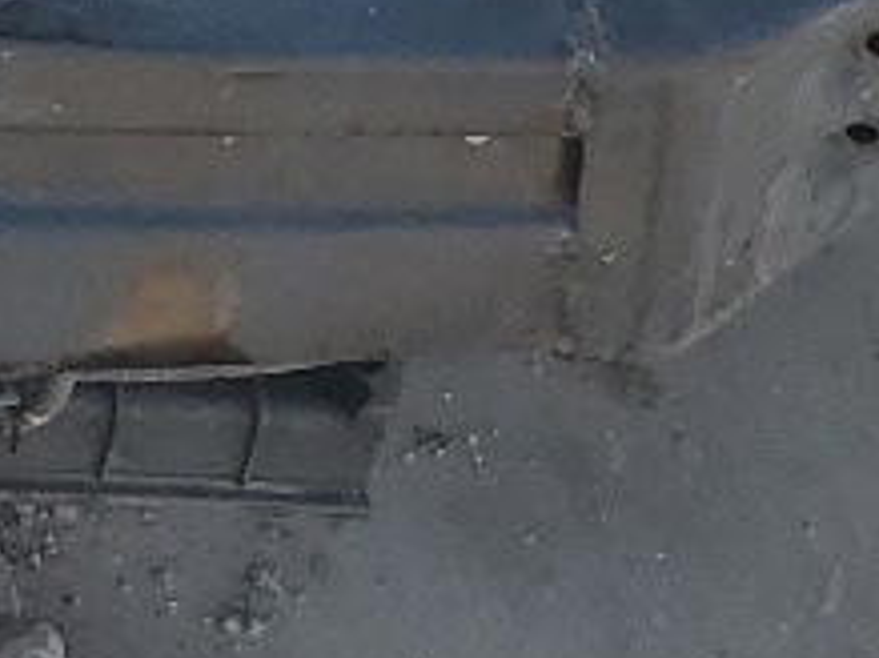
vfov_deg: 7.0
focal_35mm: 190
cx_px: -1429
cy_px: -1308
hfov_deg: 9.1
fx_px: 4822
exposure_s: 1/400
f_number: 1.5
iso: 50
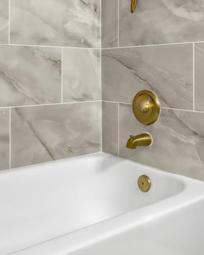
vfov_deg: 42.0
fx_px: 325
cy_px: 74
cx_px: 63
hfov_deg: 34.5
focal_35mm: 43
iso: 400
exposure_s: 1/10
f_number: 9
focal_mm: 10
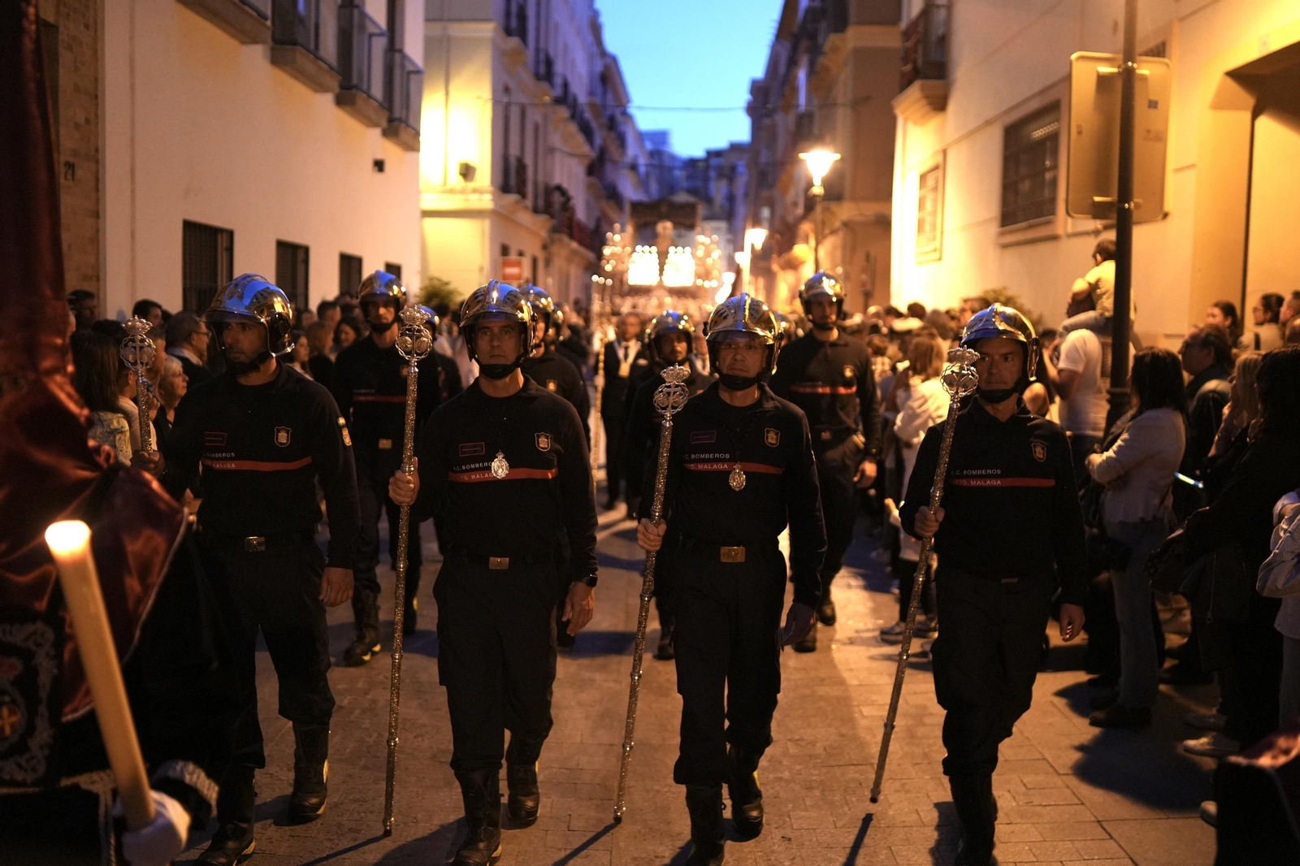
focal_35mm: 35
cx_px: 650
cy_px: 433
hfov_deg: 54.4
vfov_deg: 37.8
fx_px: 1264
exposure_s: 1/200
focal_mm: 35
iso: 2500
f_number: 1.4
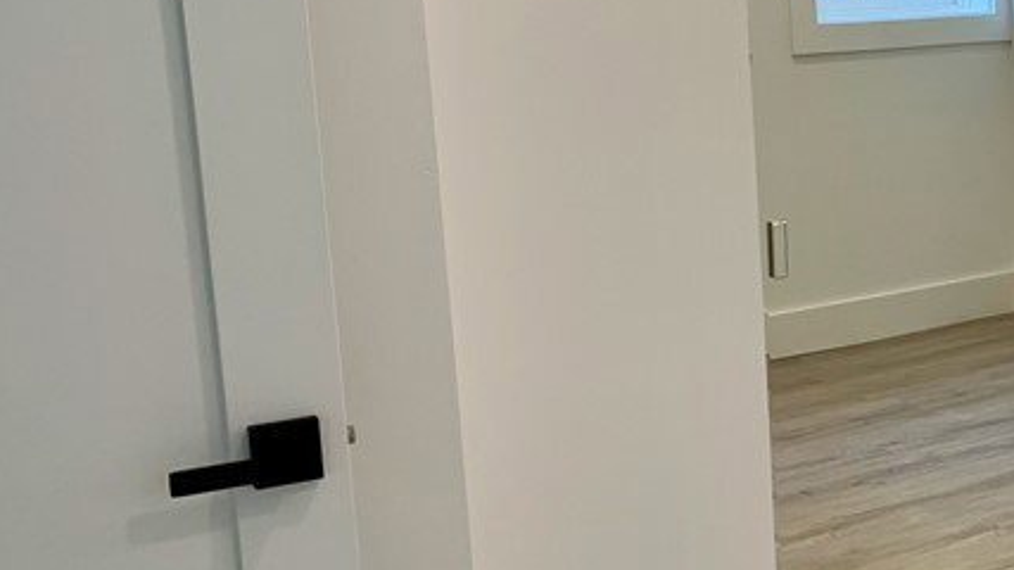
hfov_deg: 27.7
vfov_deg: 17.7
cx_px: 1171
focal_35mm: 68
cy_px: 230
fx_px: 1828
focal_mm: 4.25
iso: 64
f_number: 1.8
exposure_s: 1/120
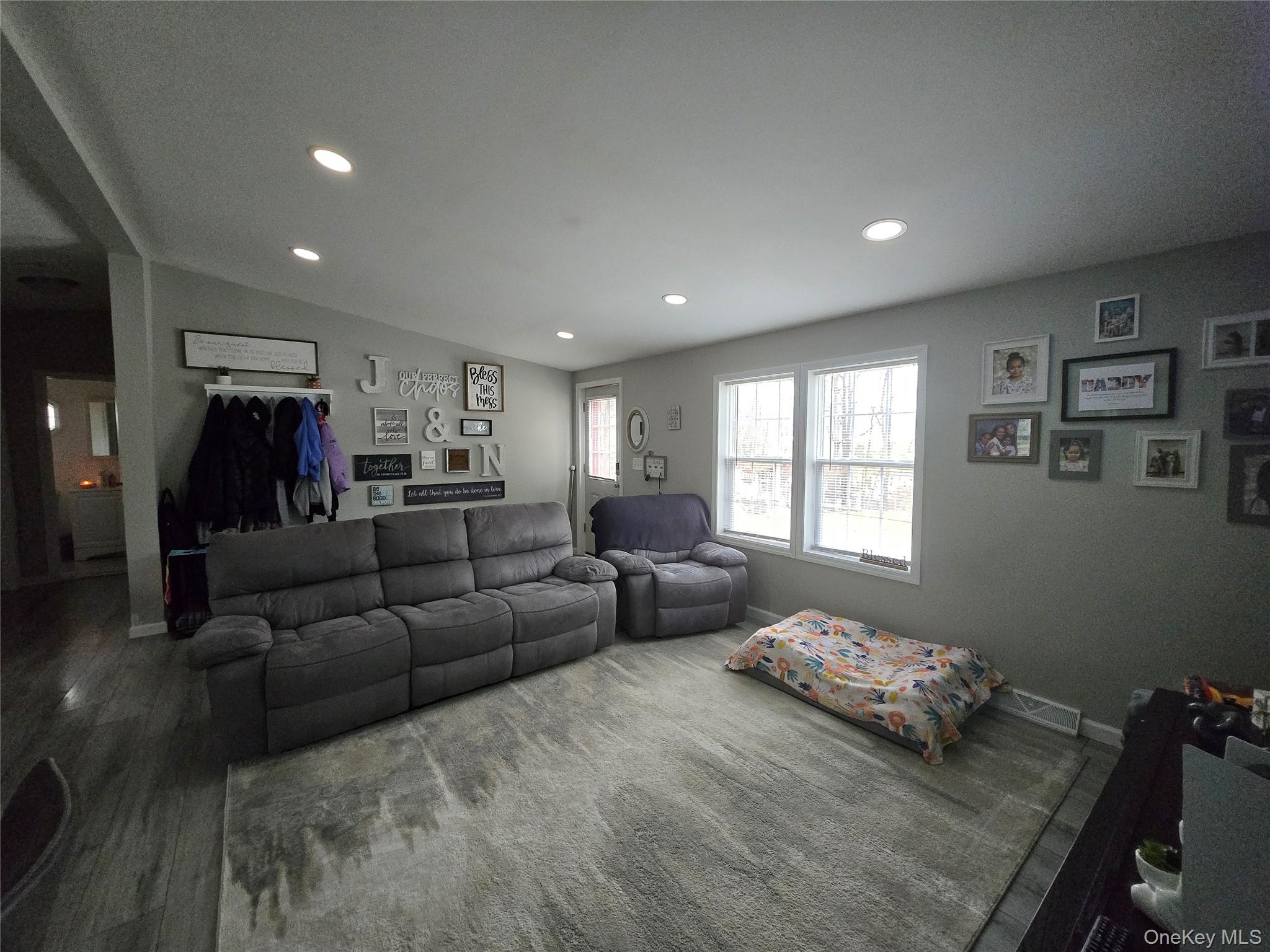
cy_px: 476
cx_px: 635
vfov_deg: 89.9
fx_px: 477
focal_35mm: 13
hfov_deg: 106.2
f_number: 2.2
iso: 500
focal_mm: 1.7
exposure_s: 1/60
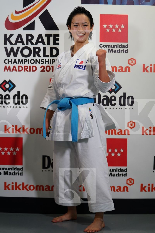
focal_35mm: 70
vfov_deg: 28.8
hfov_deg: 19.5
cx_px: 78
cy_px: 116
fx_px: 452
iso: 1600
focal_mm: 70
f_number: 2.8
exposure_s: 1/250
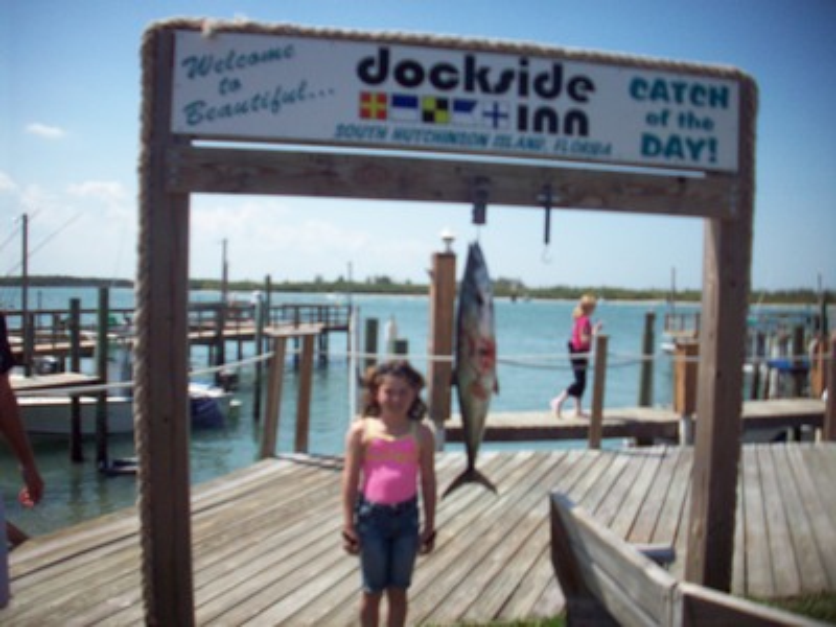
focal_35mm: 37
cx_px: 418
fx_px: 894
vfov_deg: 38.7
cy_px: 314
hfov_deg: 50.1
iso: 80
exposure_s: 1/386
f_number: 5.6
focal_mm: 6.2
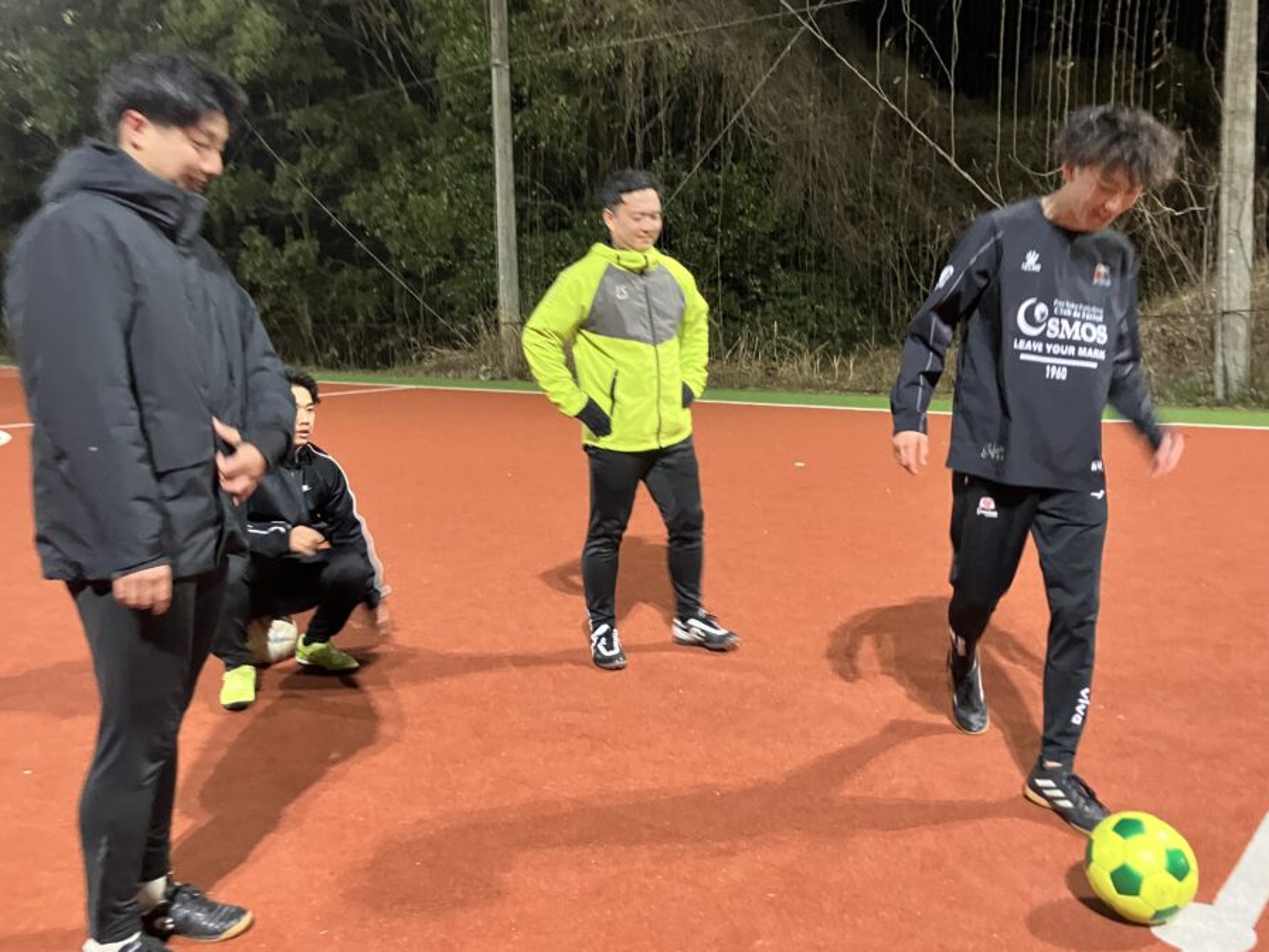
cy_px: 432
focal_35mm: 32
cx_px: 647
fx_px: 1173
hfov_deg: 56.8
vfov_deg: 44.1
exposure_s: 1/30
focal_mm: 3.99
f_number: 1.8
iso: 500
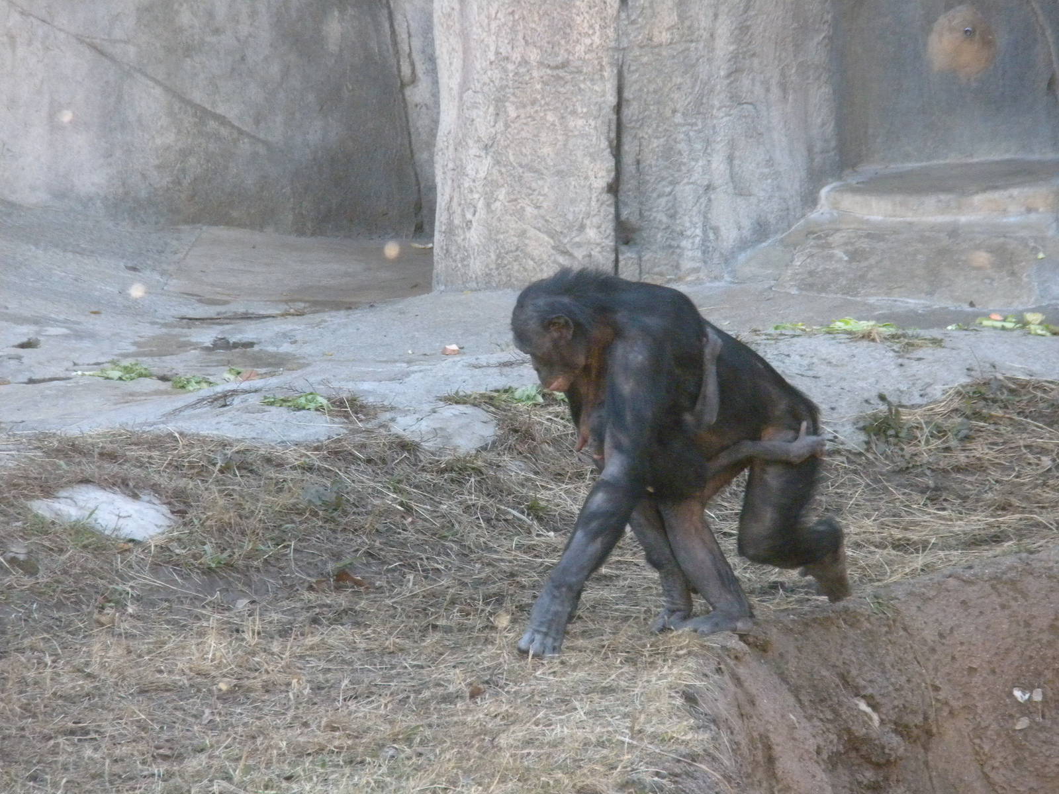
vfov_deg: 5.7
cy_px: 397
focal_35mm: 260
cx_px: 530
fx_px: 7954
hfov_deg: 7.6
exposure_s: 1/204
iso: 634
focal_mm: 46.2
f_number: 5.3
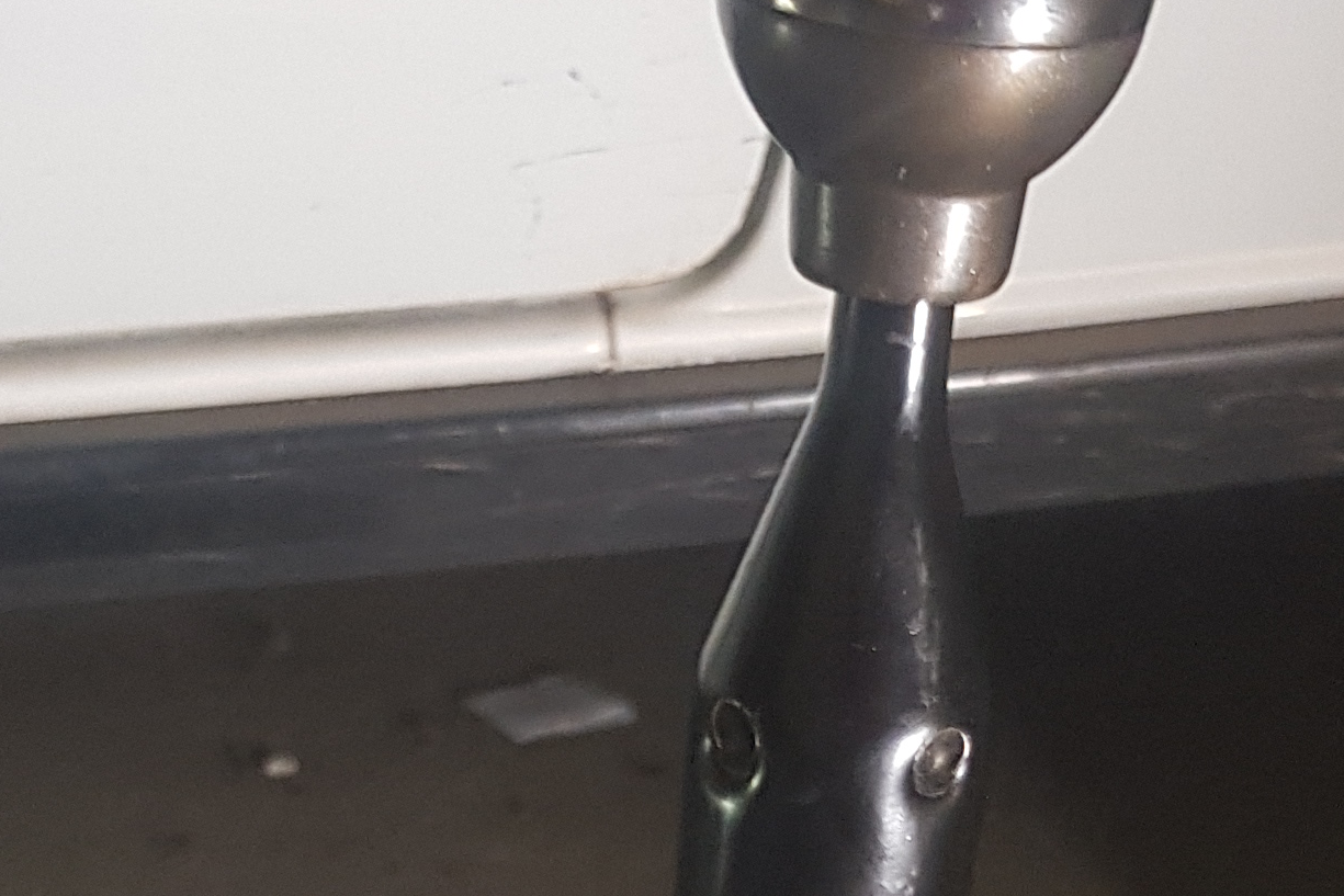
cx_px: 557
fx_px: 3323
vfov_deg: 14.1
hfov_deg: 22.8
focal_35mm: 89
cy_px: 1477
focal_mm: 4.2
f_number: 1.7
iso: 200
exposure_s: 1/33
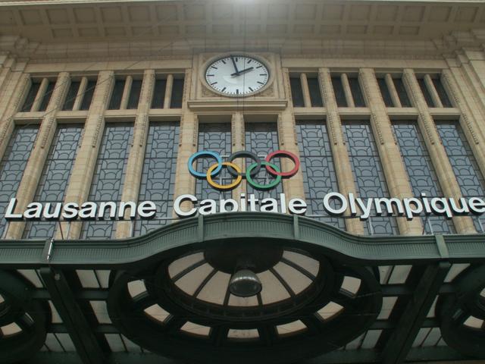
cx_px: 242
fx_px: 490
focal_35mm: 35
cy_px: 182
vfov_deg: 40.7
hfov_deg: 52.6
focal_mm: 5.86
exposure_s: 1/160
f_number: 5.6
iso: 50
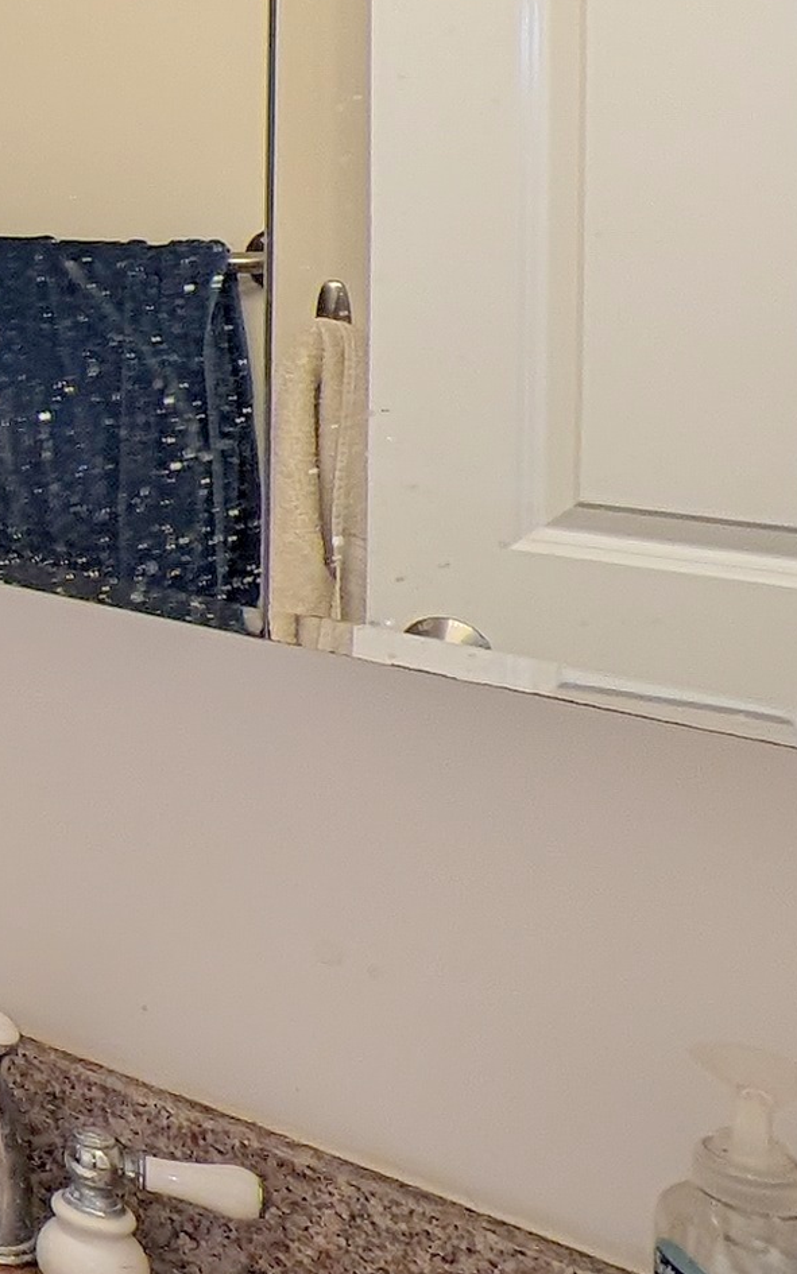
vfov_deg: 34.7
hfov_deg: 14.0
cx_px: -1223
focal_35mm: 55
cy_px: 120
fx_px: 1911
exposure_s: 1/120
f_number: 1.95
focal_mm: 2.23
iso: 64
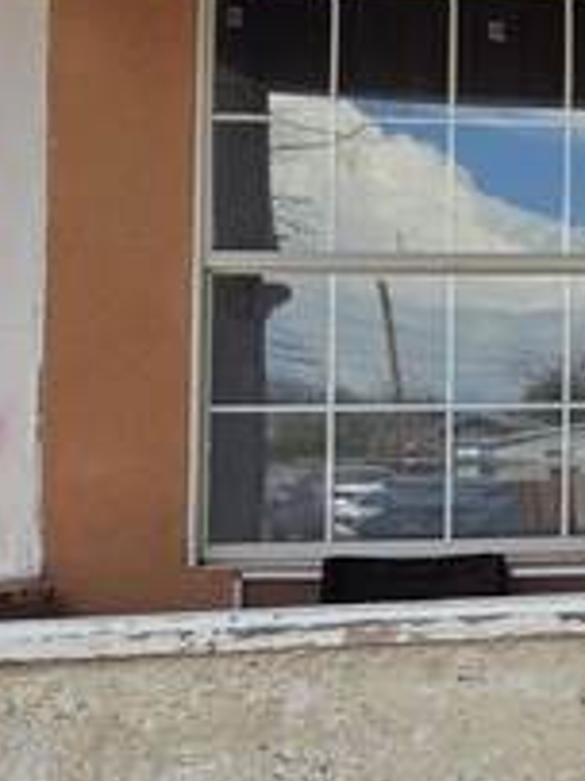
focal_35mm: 109
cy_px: 258
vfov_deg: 18.0
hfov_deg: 11.5
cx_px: 1351
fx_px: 2459
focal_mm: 6.25
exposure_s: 1/4766
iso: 80
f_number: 1.7
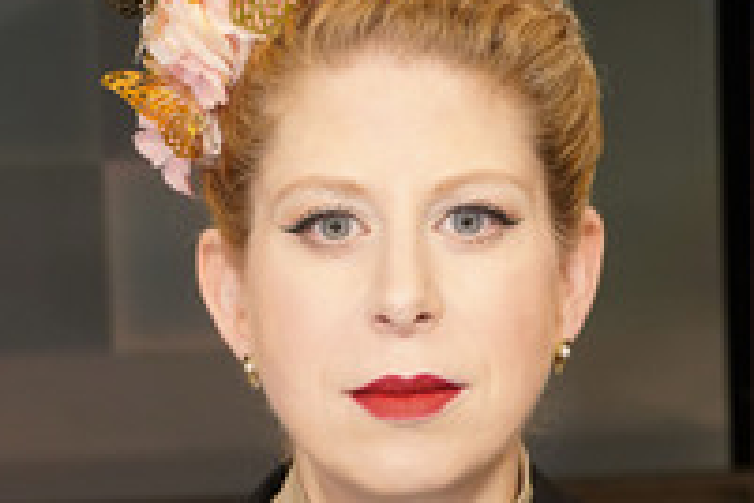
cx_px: 362
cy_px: 267
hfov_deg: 22.1
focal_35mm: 92
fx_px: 1927
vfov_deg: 14.9
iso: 2000
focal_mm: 41
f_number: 5.6
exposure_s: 1/125
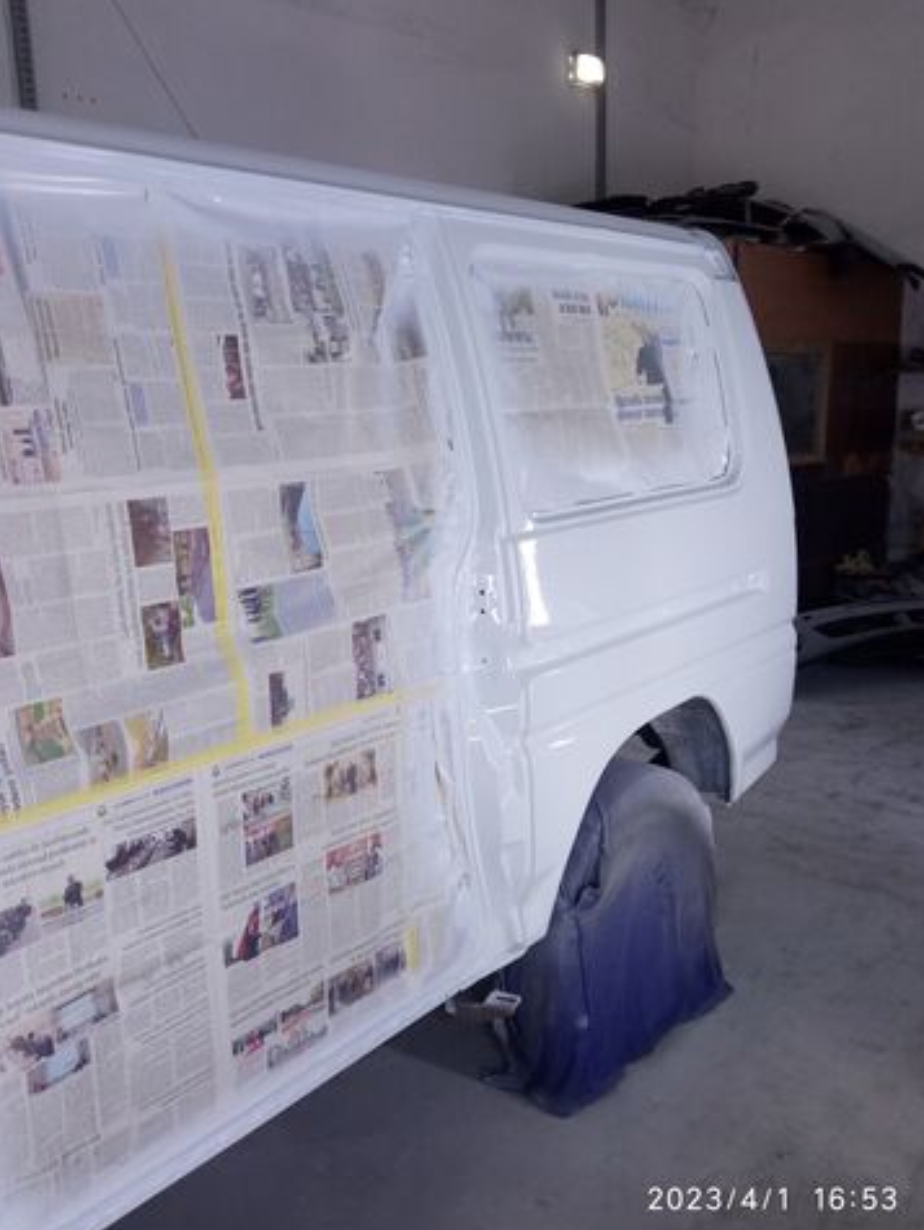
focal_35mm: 28
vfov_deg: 63.4
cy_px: 612
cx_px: 458
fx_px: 995
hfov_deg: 49.8
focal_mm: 3.79
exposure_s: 1/33.3
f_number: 2.2
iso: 185
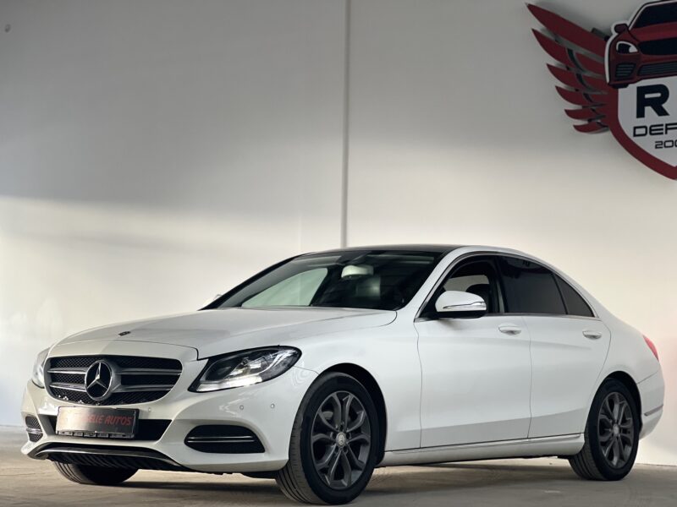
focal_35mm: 77
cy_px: 254
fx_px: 1506
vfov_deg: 19.1
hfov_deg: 25.3
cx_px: 338
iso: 160
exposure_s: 1/40
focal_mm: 9
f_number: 2.8
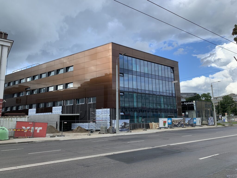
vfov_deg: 53.1
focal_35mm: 26
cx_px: 118
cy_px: 89
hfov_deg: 67.3
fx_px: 178
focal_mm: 4.25
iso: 25
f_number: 1.8
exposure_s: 1/945
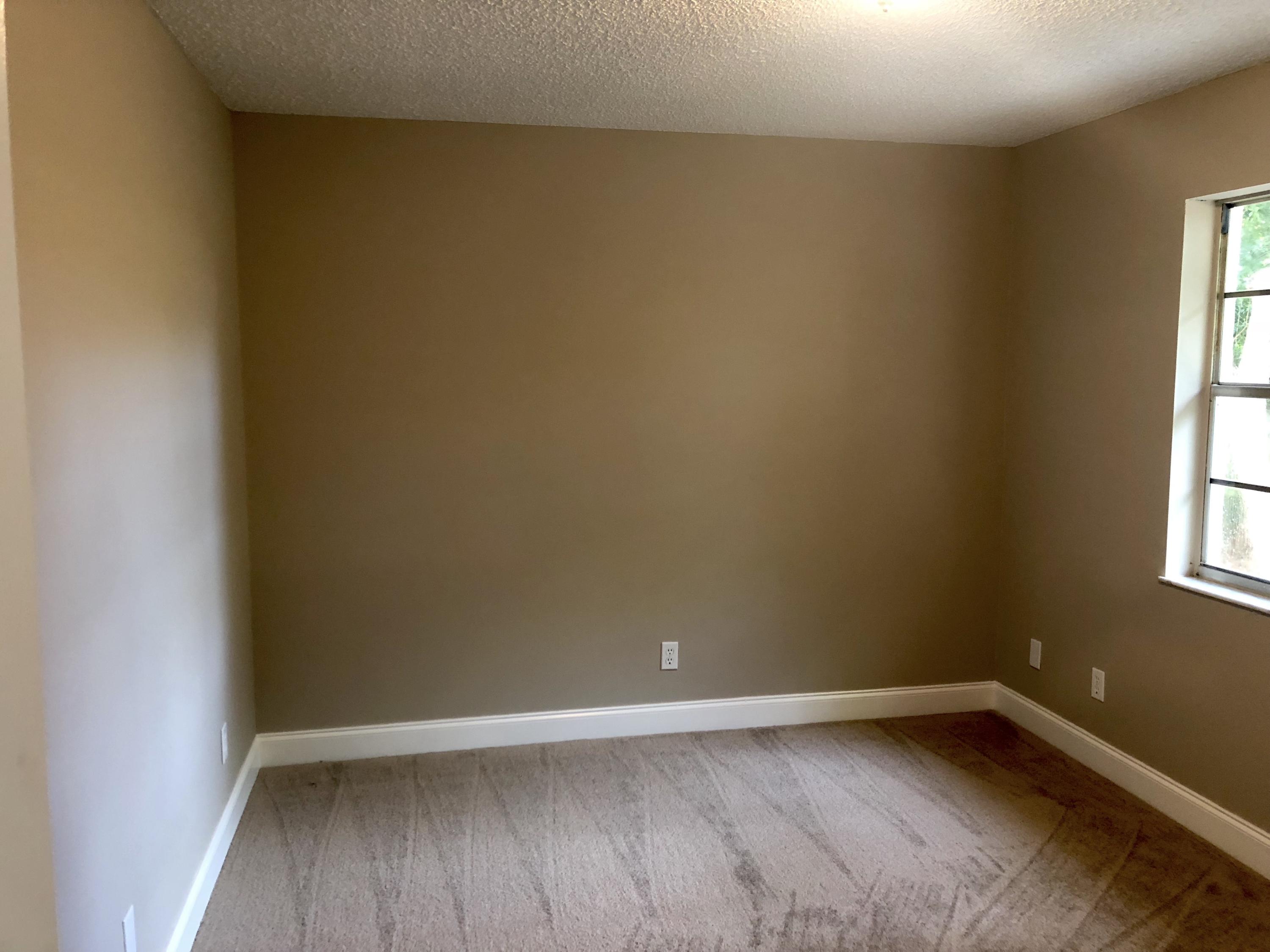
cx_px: 635
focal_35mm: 28
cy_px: 476
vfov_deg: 49.7
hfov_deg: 63.4
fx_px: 1027
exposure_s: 1/9
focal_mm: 4
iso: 100
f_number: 1.8
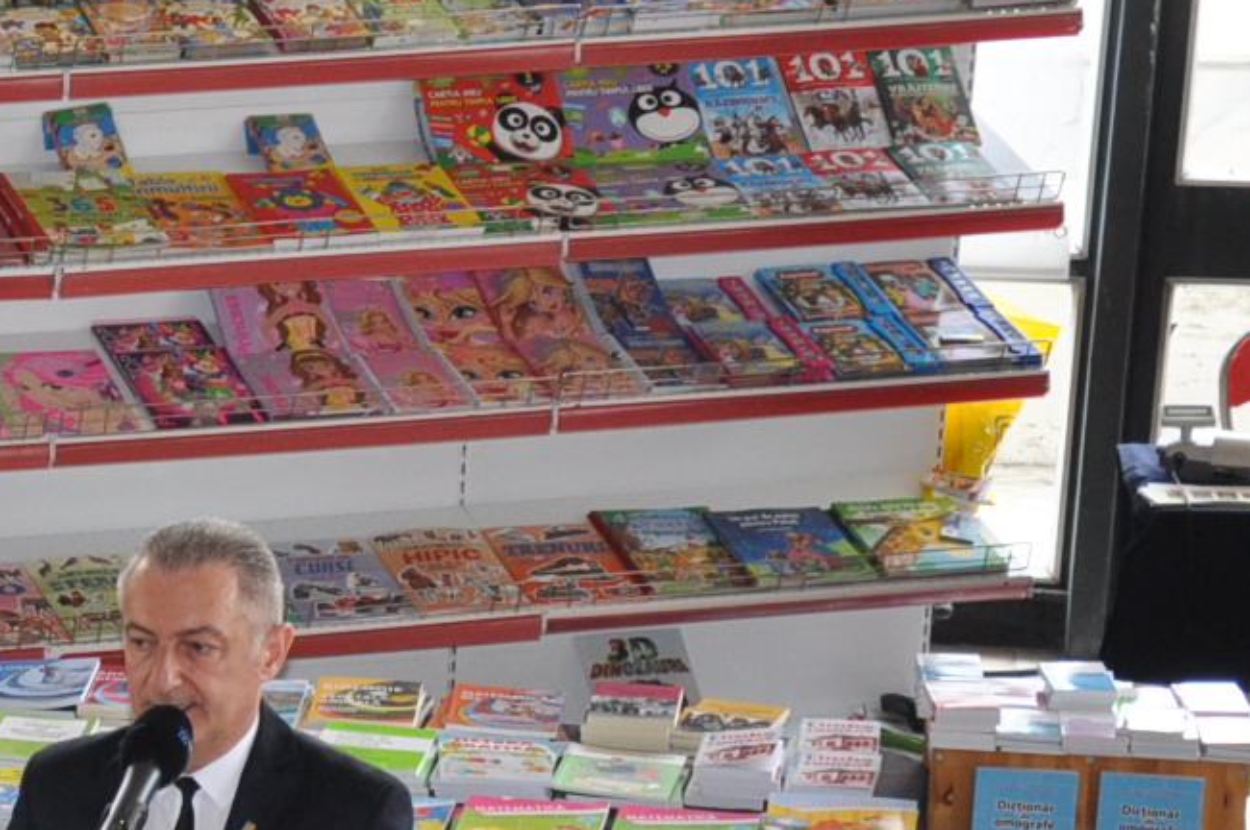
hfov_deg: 10.5
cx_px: -696
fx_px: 6521
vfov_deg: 7.3
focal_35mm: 188
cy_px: 757
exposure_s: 1/125
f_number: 4.5
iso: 720
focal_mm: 38
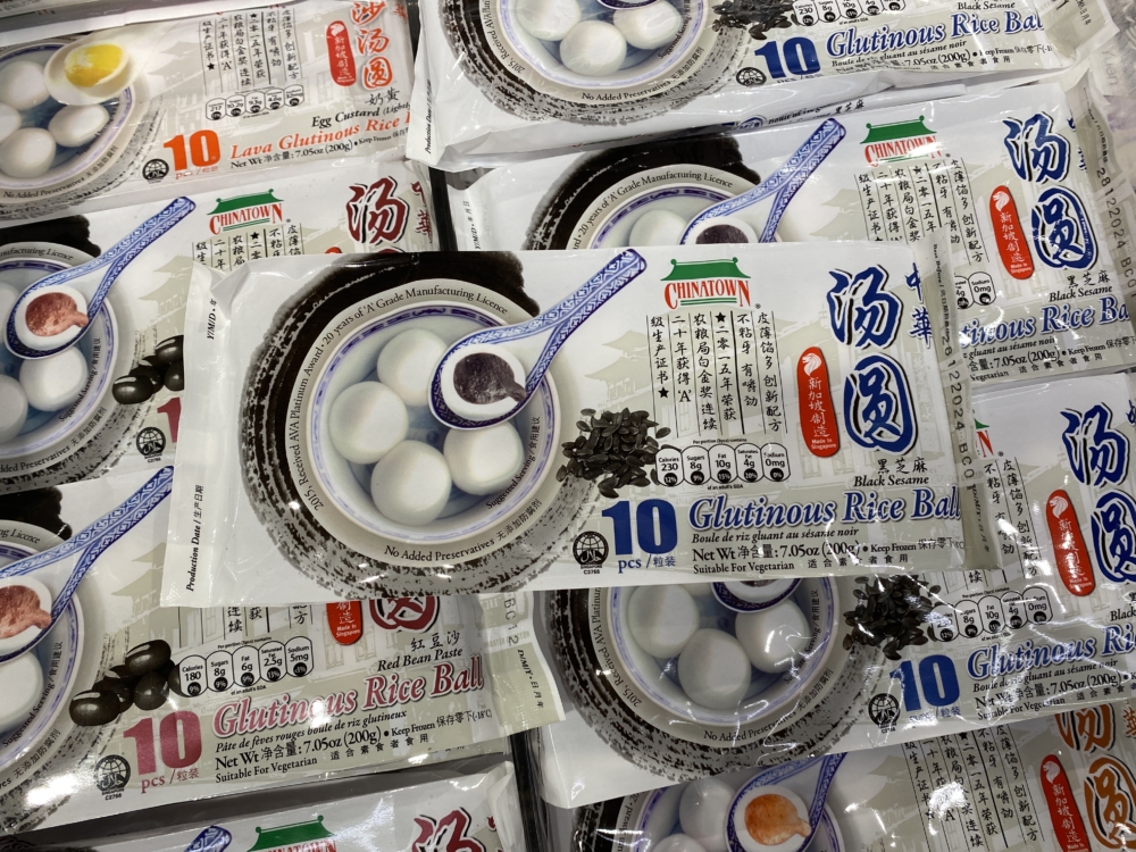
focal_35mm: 26
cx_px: 568
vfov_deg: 53.1
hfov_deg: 67.3
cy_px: 426
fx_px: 853
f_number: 1.8
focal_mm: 4.25
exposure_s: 1/100
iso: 50
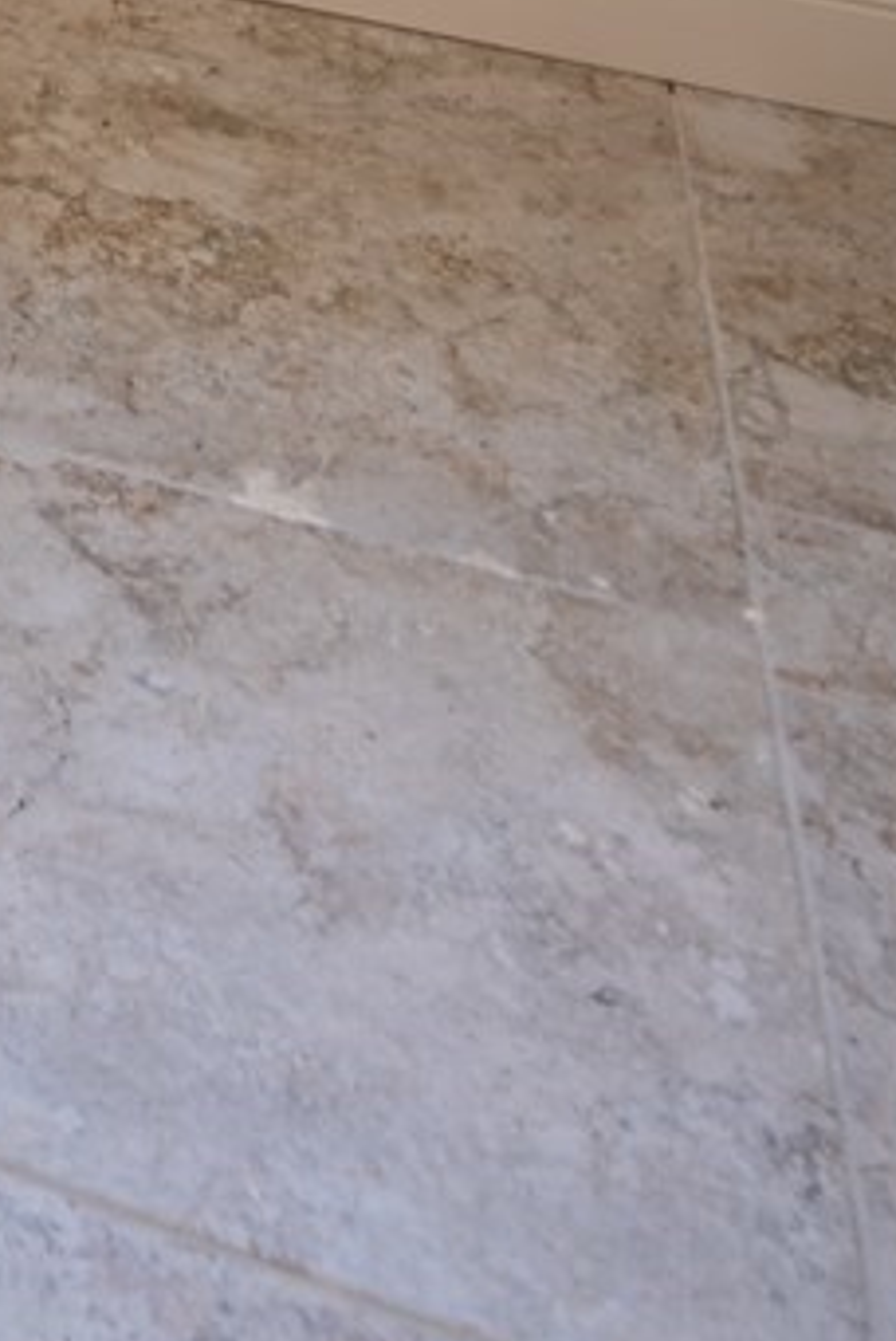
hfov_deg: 15.1
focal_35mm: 72
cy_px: -1227
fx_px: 2682
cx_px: -935
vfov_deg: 19.2
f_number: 8
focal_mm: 16
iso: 100
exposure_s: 1/60
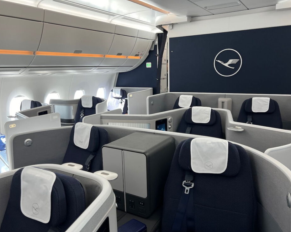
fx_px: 241
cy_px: 118
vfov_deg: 51.5
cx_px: 146
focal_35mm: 28
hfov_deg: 62.2
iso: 125
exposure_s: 1/95
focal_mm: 5.7
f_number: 1.5
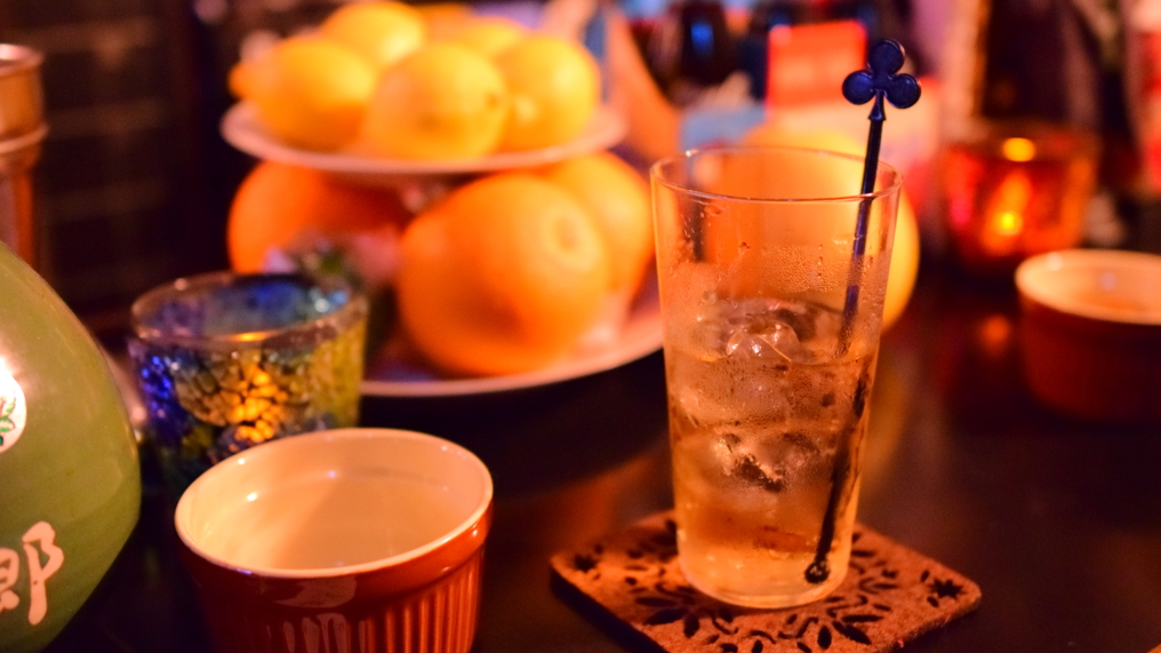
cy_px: 298
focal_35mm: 38
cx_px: 582
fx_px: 1170
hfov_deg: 52.8
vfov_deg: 31.2
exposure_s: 1/20
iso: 5000
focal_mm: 24
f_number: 2
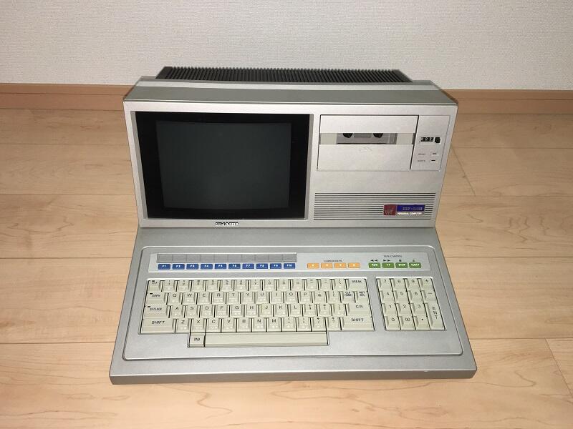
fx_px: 480
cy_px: 214
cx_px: 286
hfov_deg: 61.7
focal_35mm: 29
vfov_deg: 48.2
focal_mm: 4.15
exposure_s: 1/30
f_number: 2.2
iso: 64
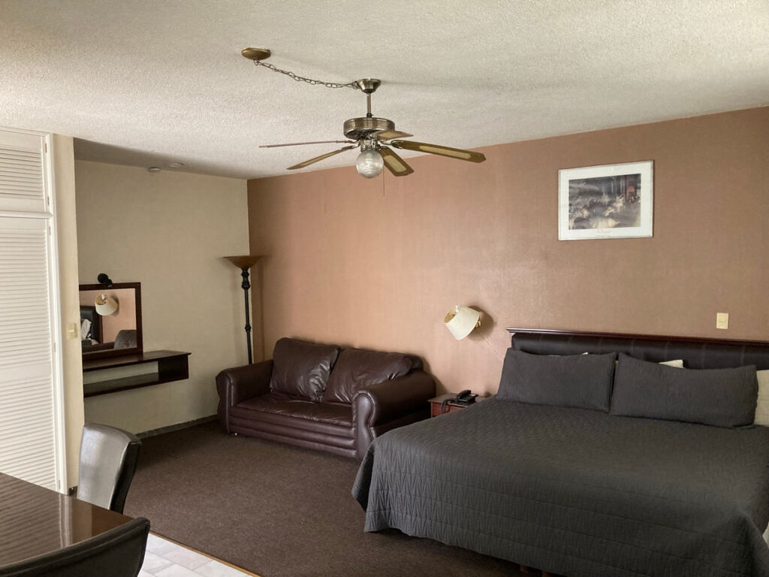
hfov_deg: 63.4
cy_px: 288
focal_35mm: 28
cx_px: 384
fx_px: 622
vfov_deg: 49.7
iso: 320
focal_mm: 3.99
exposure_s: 1/40
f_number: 1.8
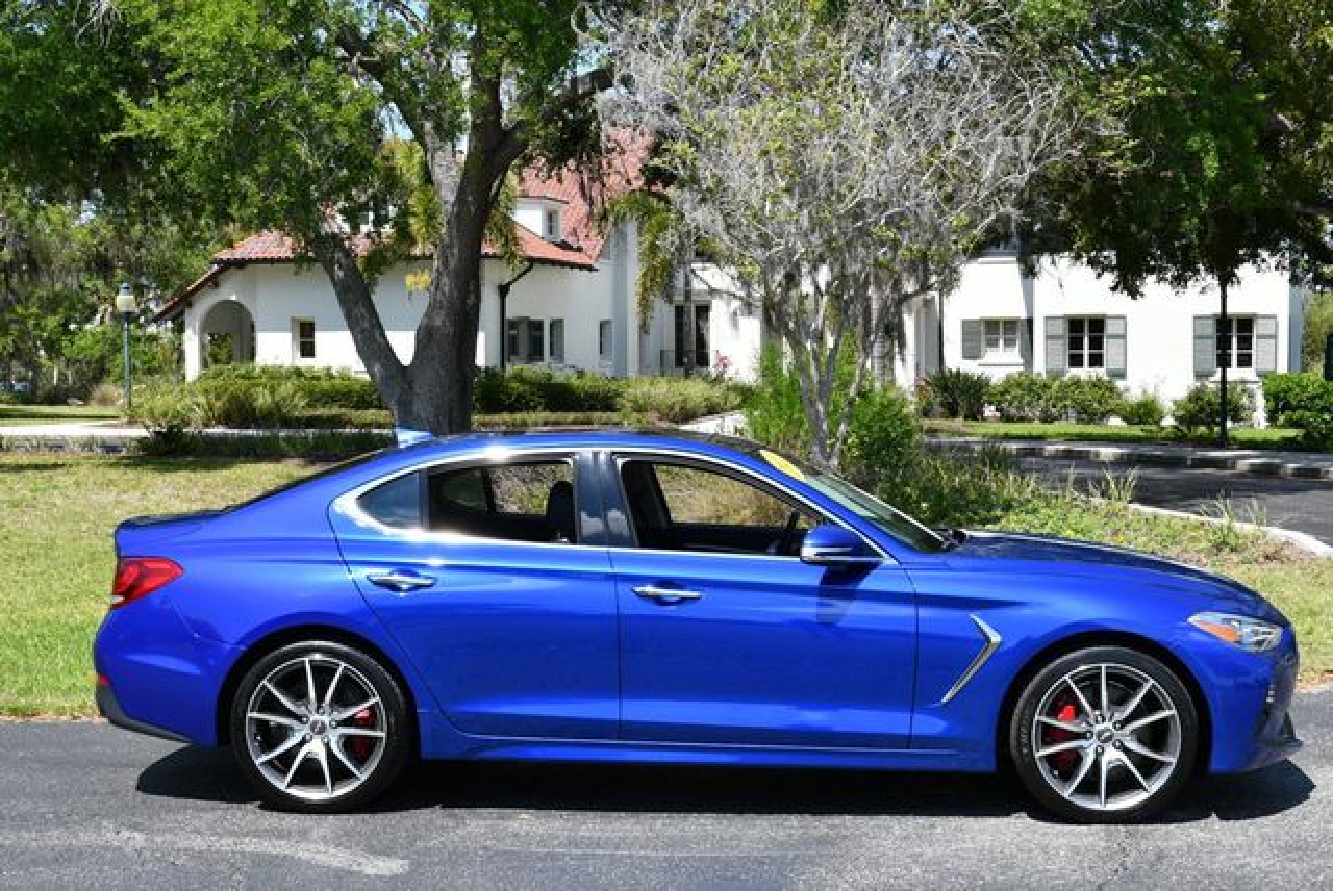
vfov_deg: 26.0
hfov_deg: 38.2
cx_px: 666
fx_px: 1927
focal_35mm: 52
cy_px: 446
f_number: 8
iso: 140
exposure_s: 1/250
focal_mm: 26
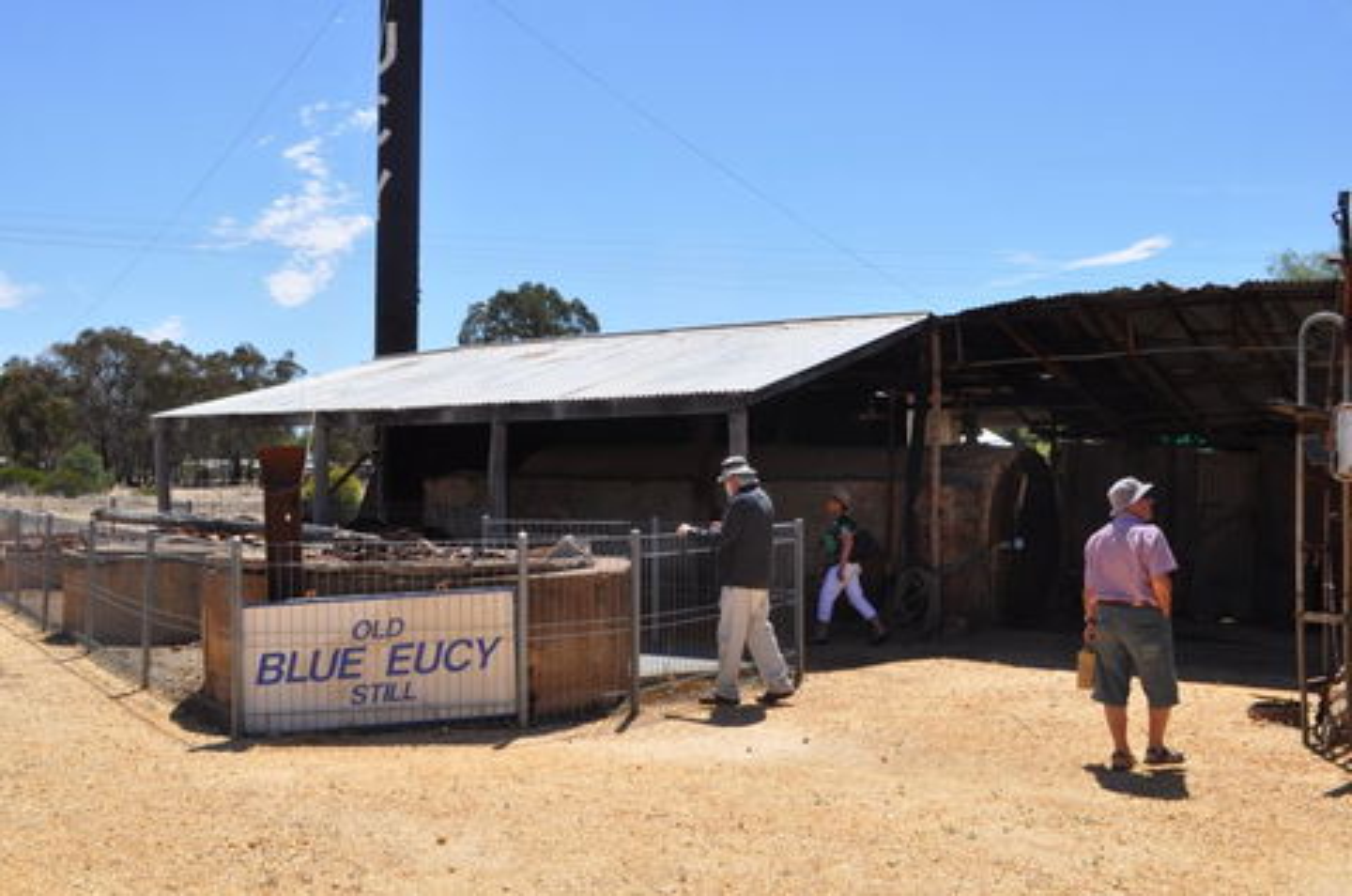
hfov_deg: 49.6
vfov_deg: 34.1
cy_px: 448
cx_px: 676
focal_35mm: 39
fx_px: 1462
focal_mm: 26
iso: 200
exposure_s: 1/200
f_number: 14
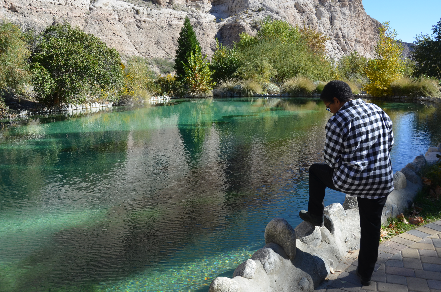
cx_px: 220
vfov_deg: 39.8
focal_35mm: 33
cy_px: 146
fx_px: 403
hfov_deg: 57.3
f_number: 7.1
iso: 200
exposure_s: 1/400
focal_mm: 22
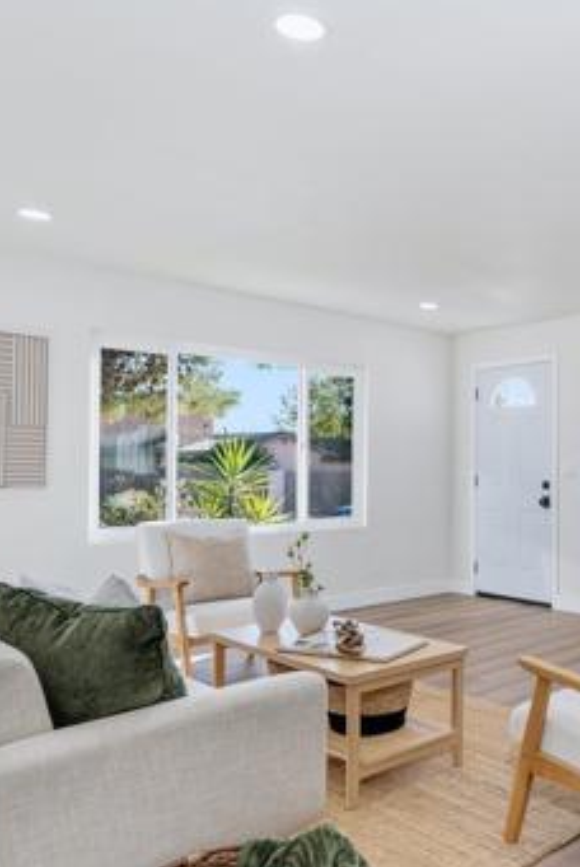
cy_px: 479
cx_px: 542
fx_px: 723
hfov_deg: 39.9
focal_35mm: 30
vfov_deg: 61.7
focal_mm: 16
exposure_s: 1/6
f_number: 5.6
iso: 100
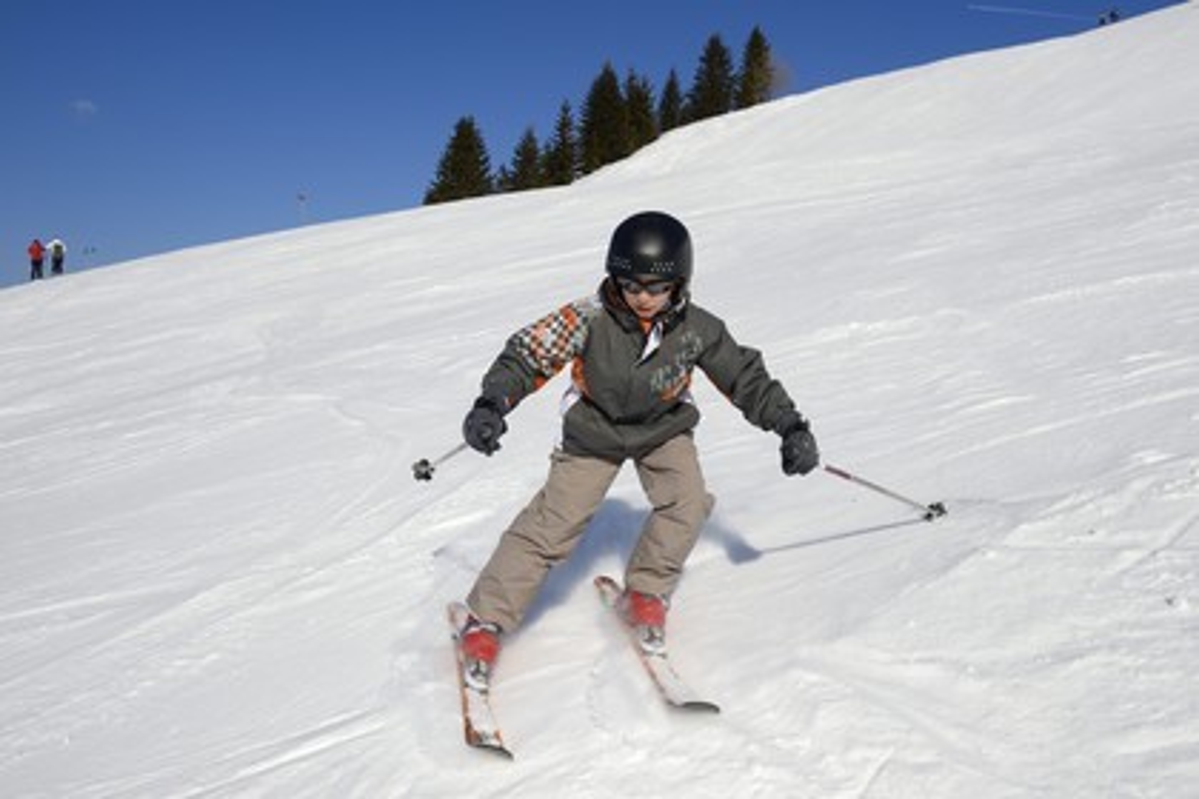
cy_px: 400
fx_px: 966
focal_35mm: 29
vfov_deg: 45.0
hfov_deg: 63.7
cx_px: 600
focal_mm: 29
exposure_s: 1/800
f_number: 10
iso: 200
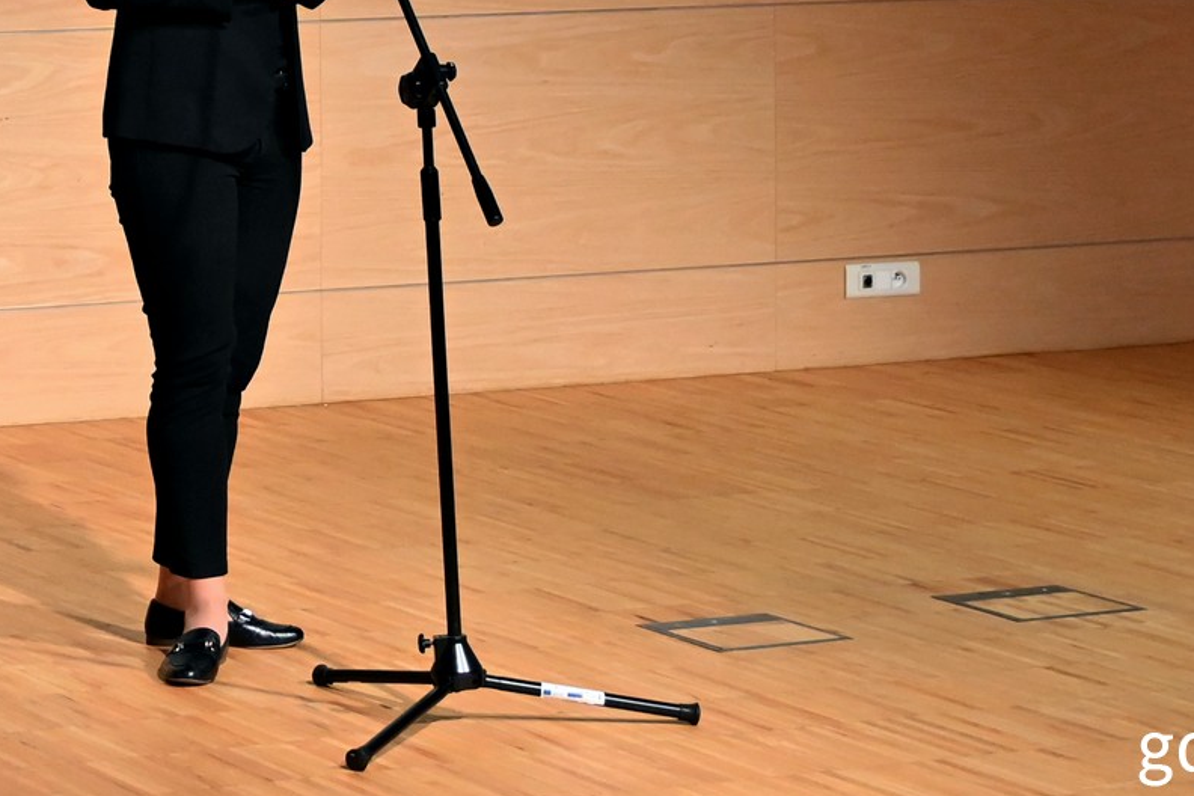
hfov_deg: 16.7
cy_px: -183
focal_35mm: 120
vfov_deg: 11.2
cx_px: -9
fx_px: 3989
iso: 1250
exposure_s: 1/160
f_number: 3.5
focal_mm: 31
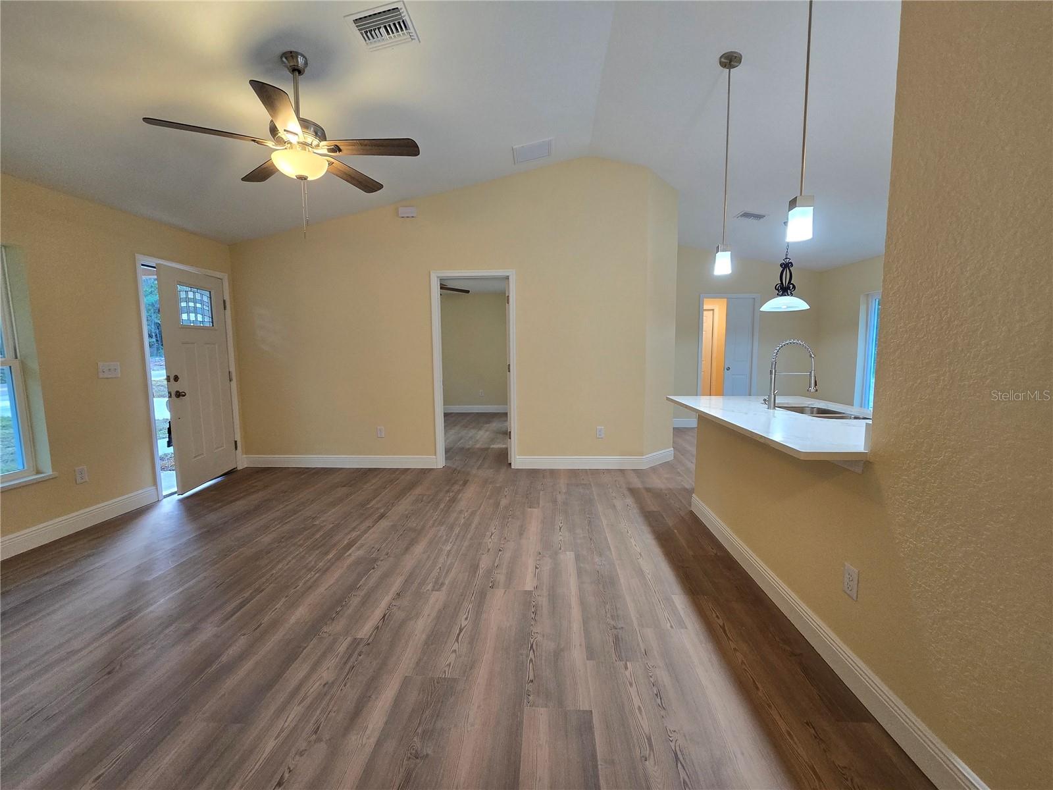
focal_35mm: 13
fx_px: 395
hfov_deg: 106.2
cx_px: 526
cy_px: 395
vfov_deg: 89.9
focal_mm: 2.2
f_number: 2.2
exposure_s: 1/60
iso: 160
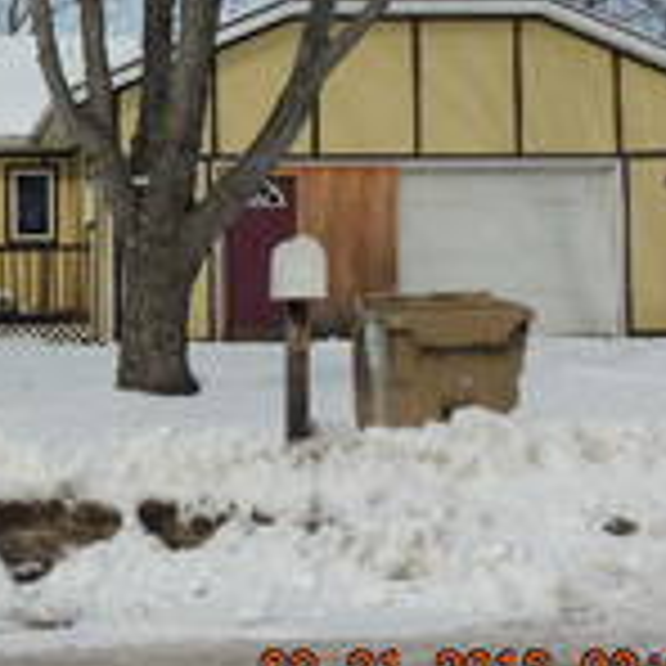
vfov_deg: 19.4
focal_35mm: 89
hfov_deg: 19.1
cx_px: 27
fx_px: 1937
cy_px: 220
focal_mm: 7.6
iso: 100
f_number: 3.8
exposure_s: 1/1250
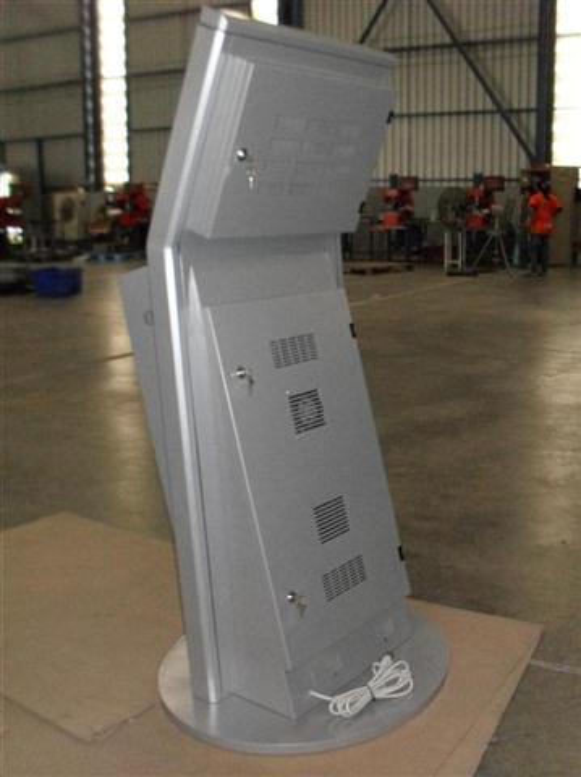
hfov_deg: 37.7
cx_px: 290
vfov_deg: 49.0
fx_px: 852
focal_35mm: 38
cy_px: 388
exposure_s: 1/45
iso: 400
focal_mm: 6.3
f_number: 8.3
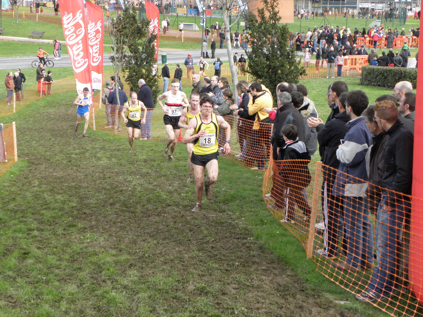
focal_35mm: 70
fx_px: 855
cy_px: 158
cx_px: 212
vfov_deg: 21.0
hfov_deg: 27.8
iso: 320
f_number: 3.8
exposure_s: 1/640
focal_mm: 12.55
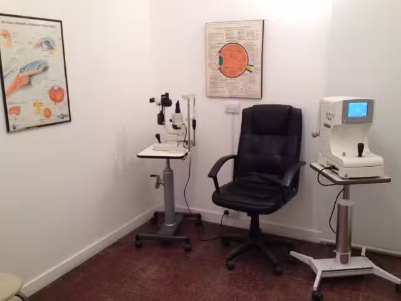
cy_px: 150
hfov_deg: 52.6
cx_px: 200
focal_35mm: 35
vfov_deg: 40.7
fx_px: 405
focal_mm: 4.28
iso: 125
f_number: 2.4
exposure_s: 1/20
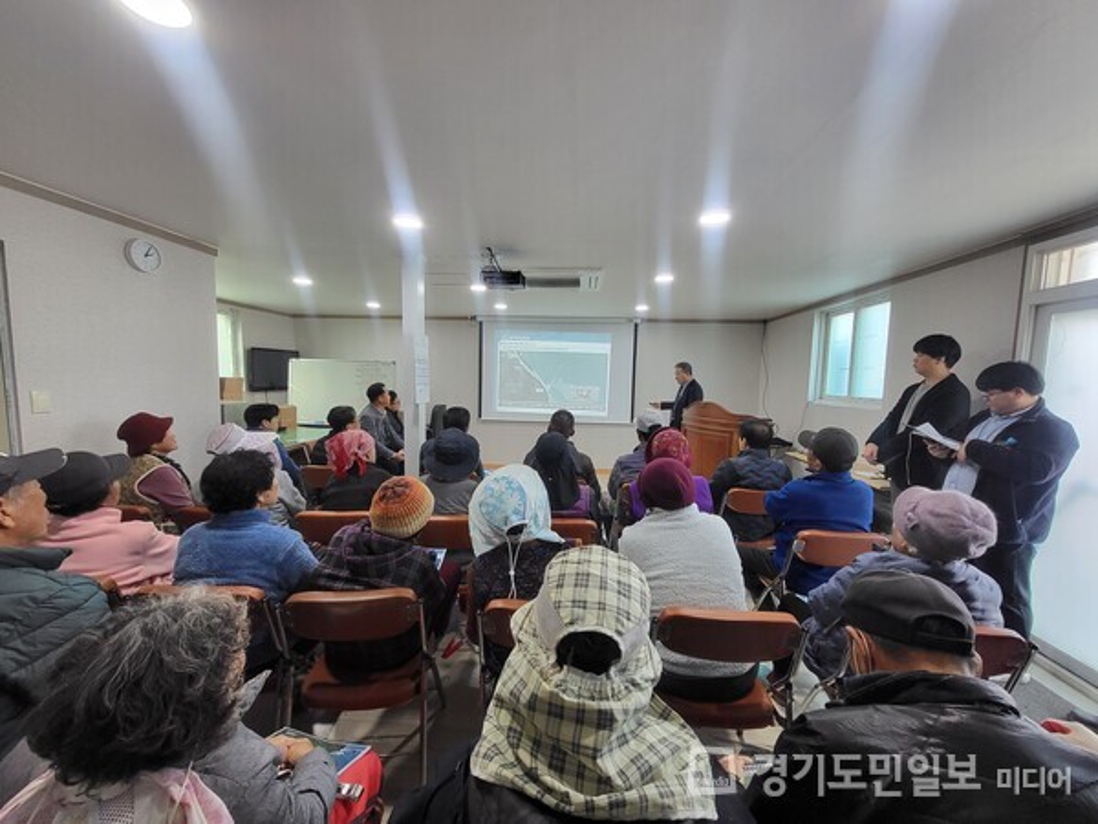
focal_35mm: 13
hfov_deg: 106.2
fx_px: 412
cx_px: 549
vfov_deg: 89.9
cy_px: 412
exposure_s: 1/60
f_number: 2.2
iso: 160
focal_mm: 1.74
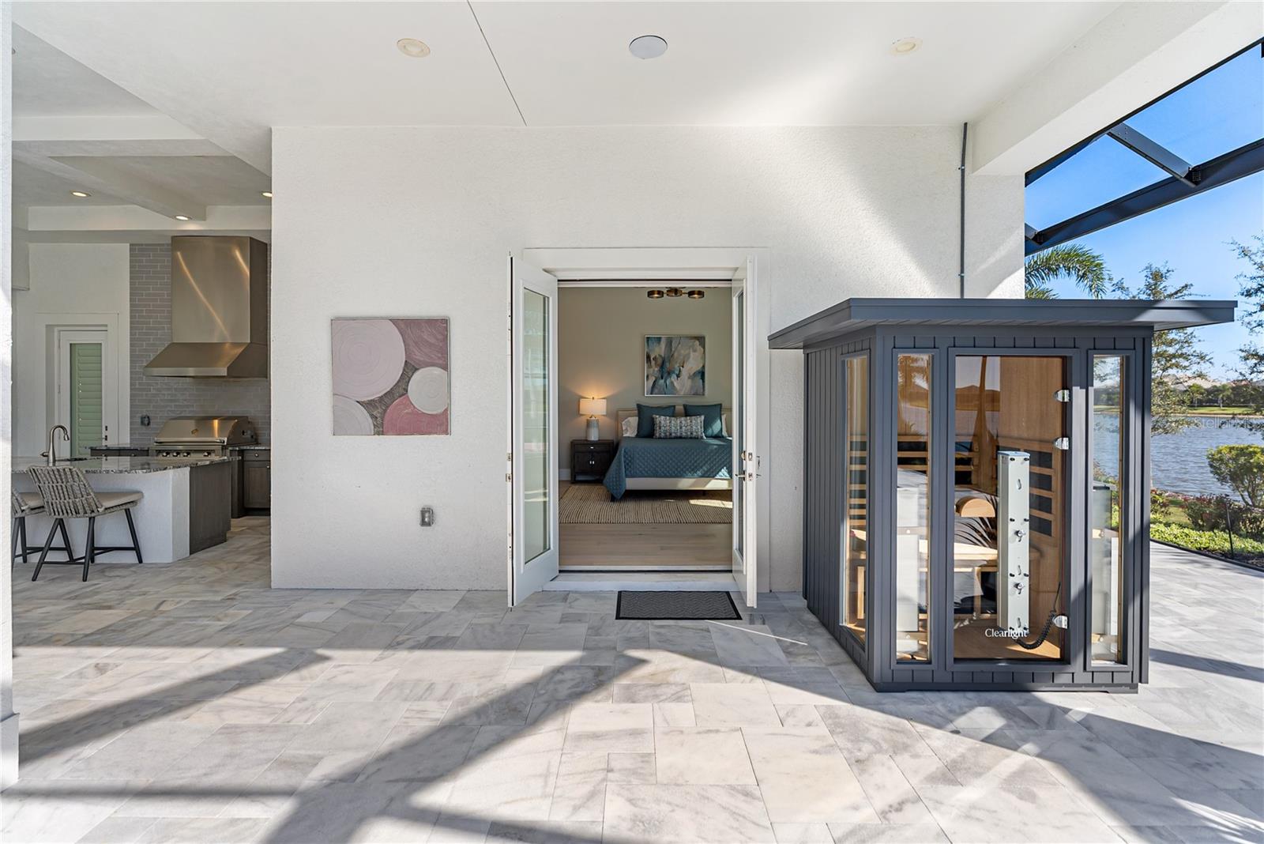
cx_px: 632
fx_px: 562
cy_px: 422
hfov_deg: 96.7
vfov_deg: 73.8
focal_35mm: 16
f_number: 2.8
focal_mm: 16
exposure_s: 1/1600
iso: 80
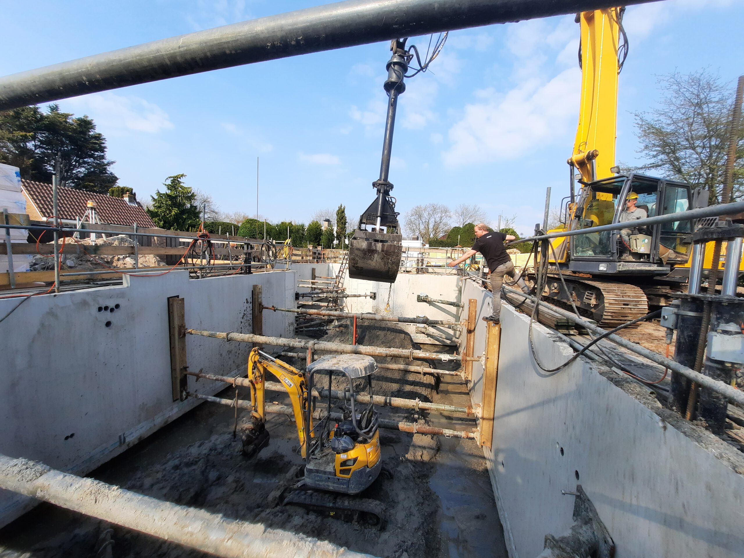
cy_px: 279
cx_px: 372
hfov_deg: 106.2
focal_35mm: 13
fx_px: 279
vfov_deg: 89.9
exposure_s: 1/799
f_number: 2.2
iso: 40
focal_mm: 1.74
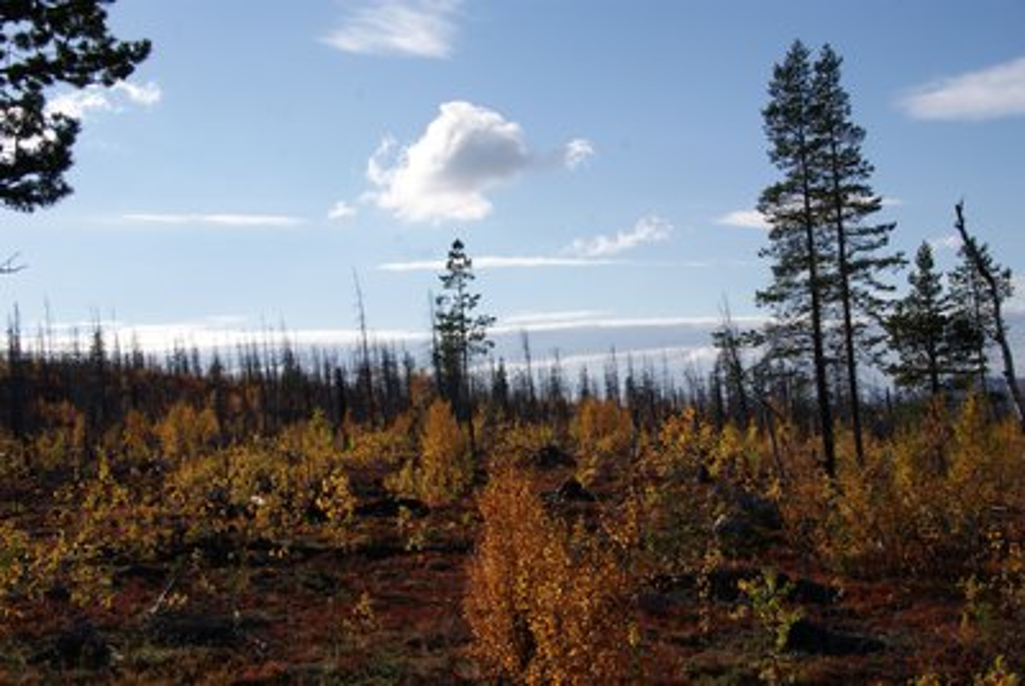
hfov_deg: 43.5
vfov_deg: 30.0
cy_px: 343
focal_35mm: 45
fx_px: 1283
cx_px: 512
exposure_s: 1/125
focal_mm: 30
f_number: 13
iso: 100
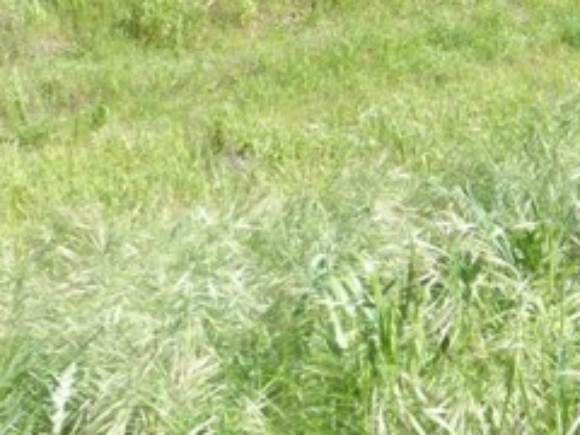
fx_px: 1072
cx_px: 652
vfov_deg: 20.8
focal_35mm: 64
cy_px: -133
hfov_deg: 27.5
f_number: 4
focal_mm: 4.3
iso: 100
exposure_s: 1/320
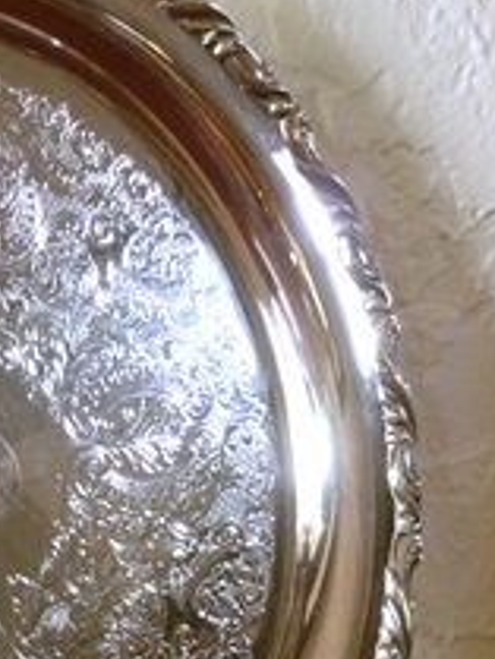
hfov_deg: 16.8
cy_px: 527
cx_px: 3
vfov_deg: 22.4
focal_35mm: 86
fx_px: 1638
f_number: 3.4
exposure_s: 1/13
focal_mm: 5.4
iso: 400
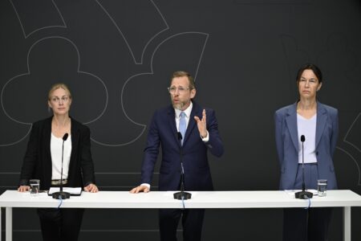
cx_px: 180
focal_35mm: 105
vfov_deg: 13.0
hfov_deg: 19.5
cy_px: 120
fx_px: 1053
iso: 640
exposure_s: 1/250
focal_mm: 105
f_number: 2.8
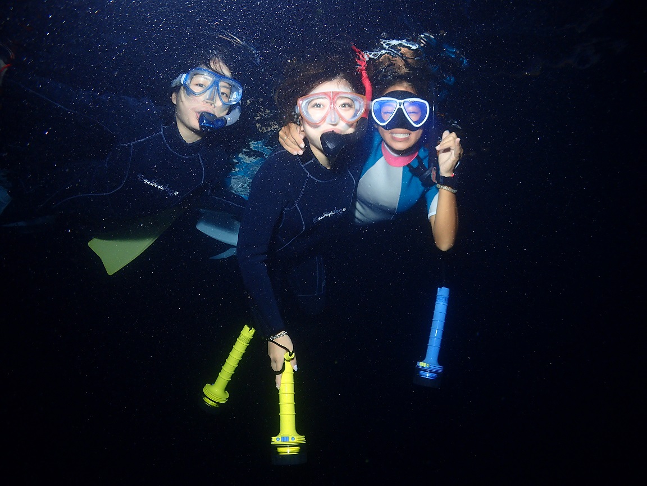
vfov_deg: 46.8
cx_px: 324
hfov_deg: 60.0
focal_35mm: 30
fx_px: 561
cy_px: 243
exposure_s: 1/60
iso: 200
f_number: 3.2
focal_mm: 5.5
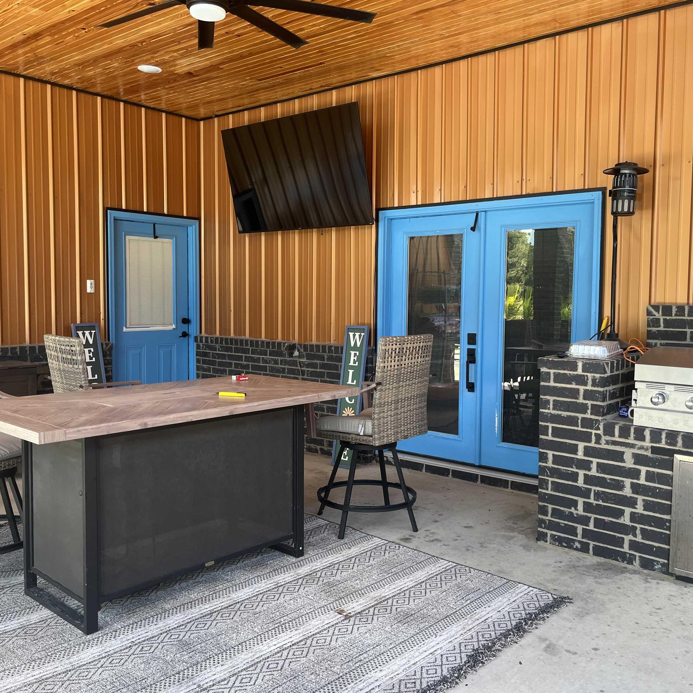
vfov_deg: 52.5
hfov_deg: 52.5
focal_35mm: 31
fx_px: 702
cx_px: 368
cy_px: 347
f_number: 1.6
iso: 40
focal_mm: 5.1
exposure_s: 1/156
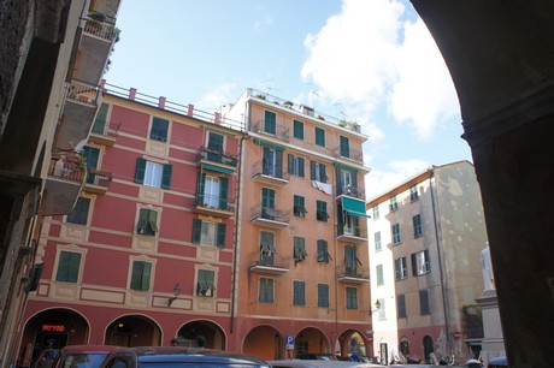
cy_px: 184
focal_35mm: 27
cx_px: 277
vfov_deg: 47.9
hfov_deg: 67.4
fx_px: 415
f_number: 7.1
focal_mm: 18
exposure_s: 1/250
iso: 400
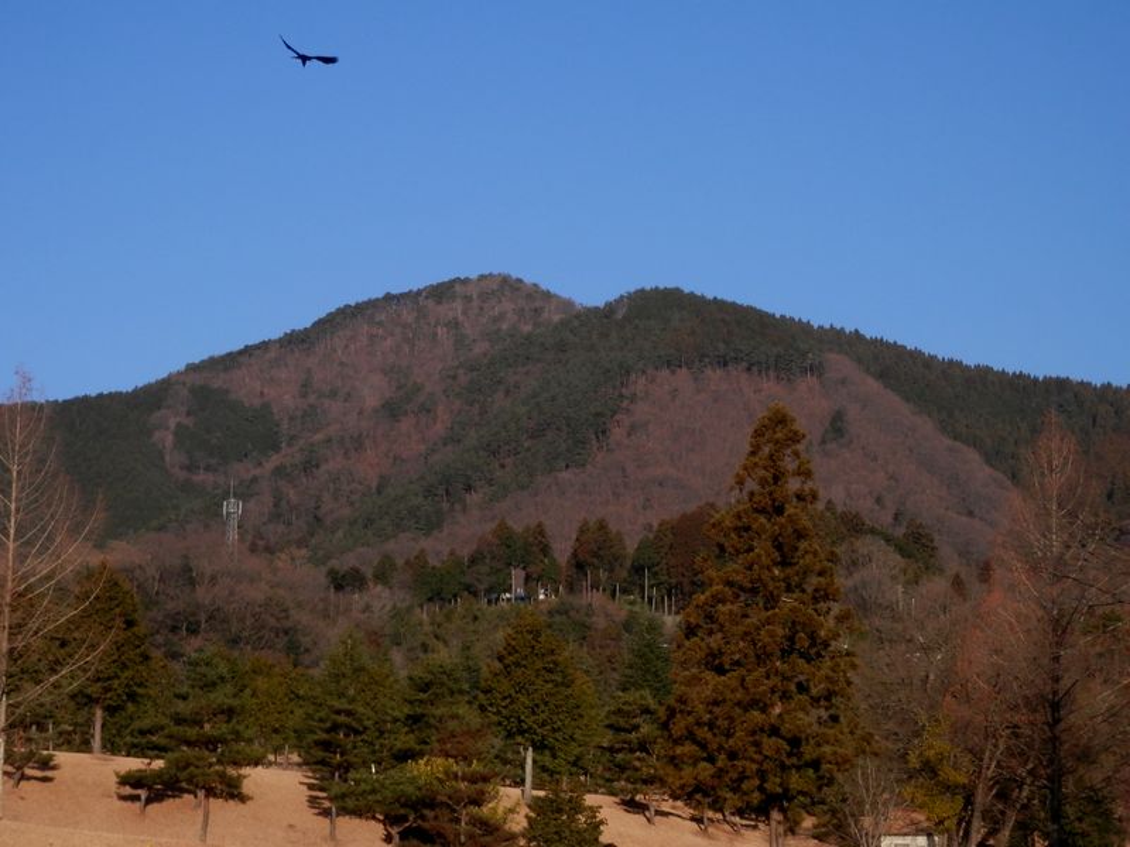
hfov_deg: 22.3
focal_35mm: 88
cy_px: 424
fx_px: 2873
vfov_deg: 16.8
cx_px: 565
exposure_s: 1/500
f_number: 4.8
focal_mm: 15.8
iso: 80
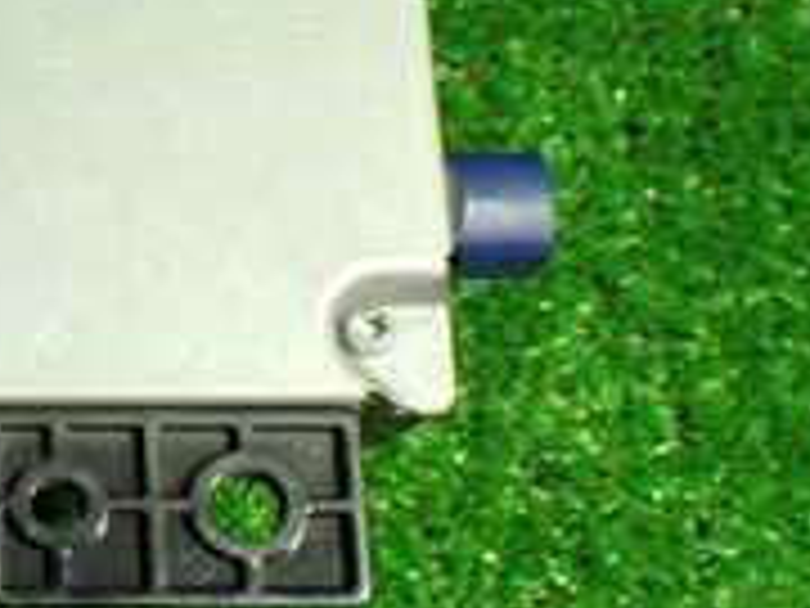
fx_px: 2340
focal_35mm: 100
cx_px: -234
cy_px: 50
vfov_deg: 14.6
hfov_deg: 18.3
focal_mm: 5.4
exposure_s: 1/125
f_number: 2.3
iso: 800
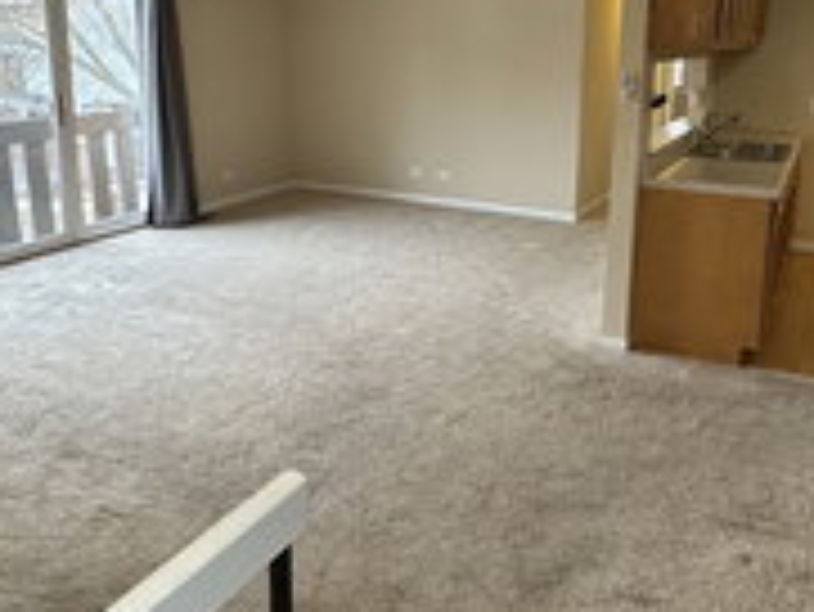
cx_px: 429
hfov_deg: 55.3
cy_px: 189
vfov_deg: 42.2
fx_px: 777
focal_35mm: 33
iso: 160
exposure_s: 1/60
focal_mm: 2.22
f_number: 2.2
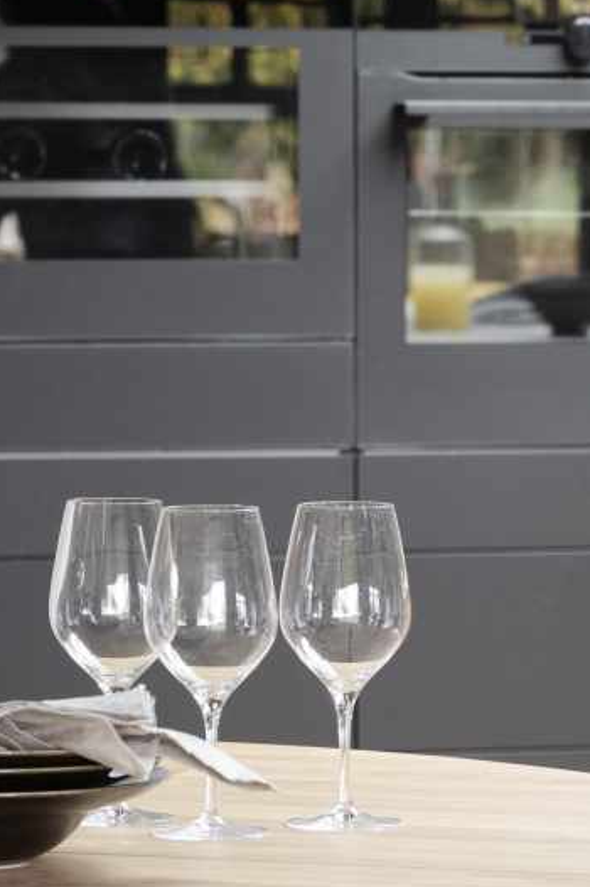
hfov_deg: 5.9
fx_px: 5710
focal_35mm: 232
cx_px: 496
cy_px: 855
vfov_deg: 8.8
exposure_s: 1/1.67
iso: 125
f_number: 4
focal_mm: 61
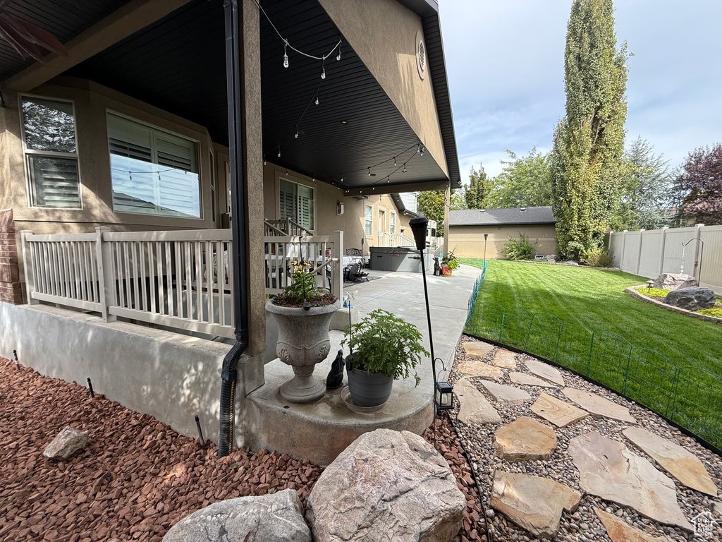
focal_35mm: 14
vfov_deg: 85.7
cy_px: 271
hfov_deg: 102.1
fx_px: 292
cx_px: 361
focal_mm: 2.22
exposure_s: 1/510
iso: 50
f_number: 2.2
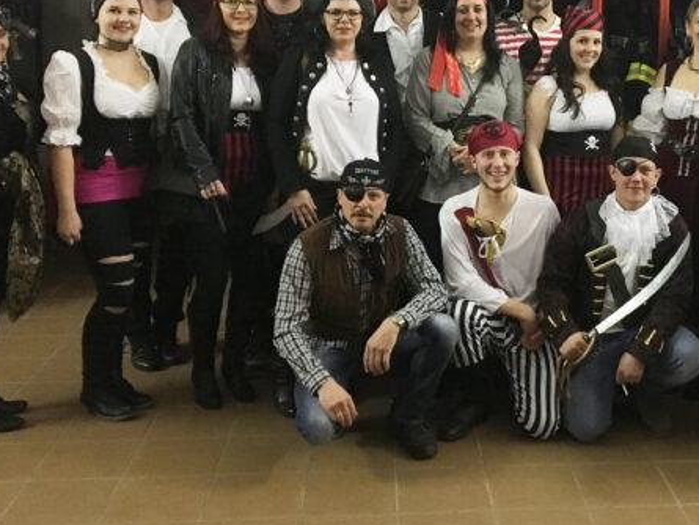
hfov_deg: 37.6
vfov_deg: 28.6
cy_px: 116
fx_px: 1010
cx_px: 484
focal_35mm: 50
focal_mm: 4.15
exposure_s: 1/17
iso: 320
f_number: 2.2
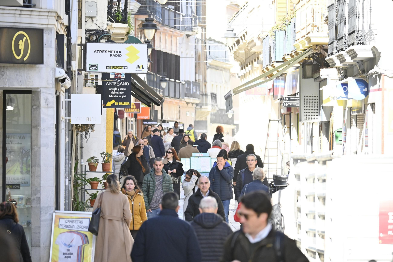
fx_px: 3438
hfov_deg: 6.5
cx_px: 196
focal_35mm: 315
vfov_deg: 4.4
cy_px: 131
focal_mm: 210
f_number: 6
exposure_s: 1/400
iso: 1000
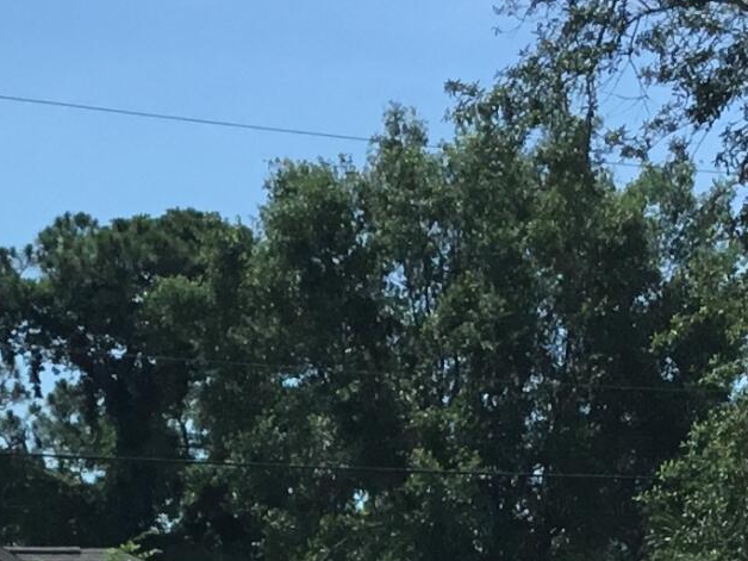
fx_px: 3198
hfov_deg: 13.3
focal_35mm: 148
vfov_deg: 9.3
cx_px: 132
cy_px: 1151
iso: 25
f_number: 2.4
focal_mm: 3.3
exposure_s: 1/2331
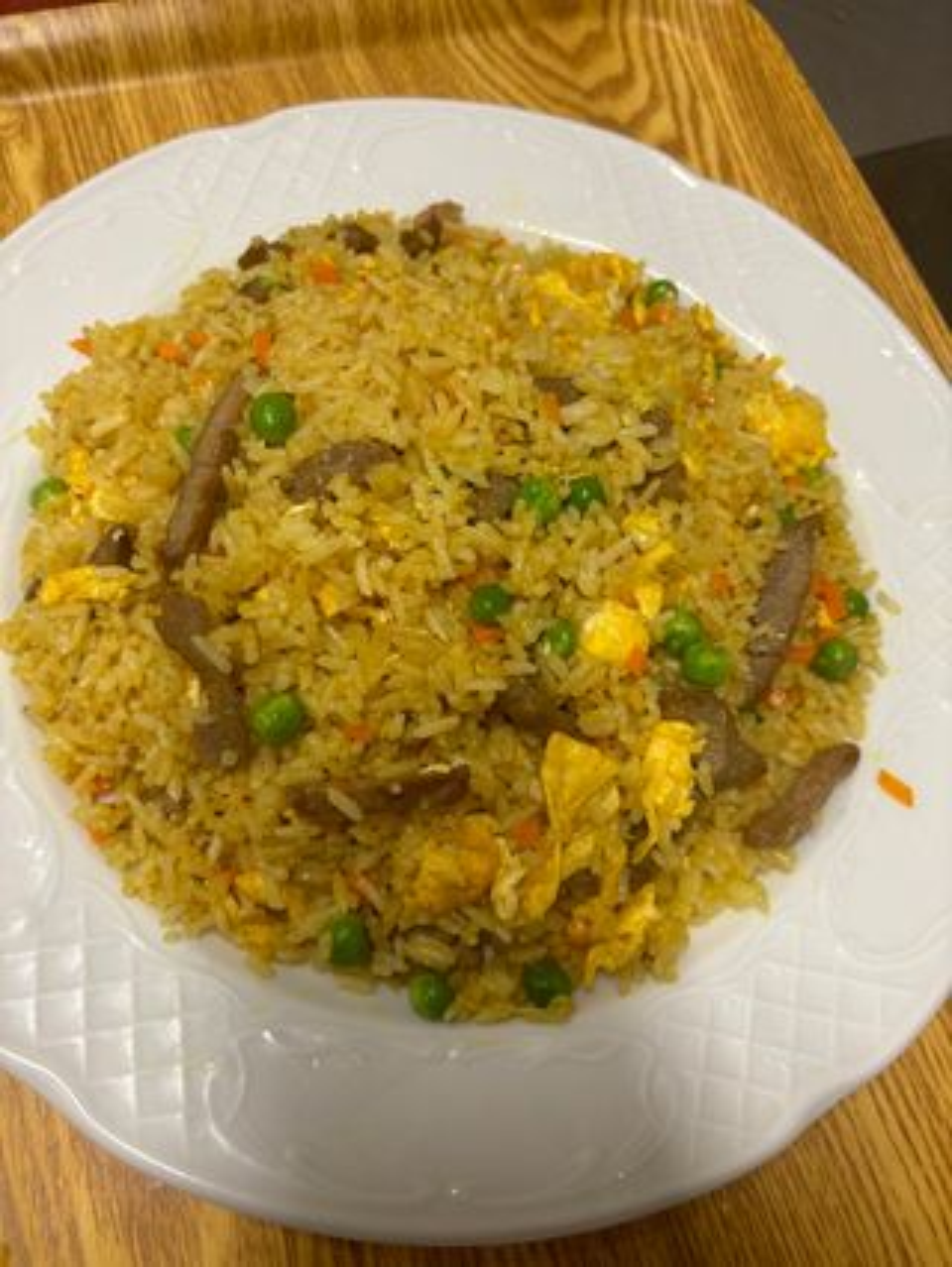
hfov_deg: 53.1
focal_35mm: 26
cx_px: 476
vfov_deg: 67.3
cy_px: 634
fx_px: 952
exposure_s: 1/100
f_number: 1.6
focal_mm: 5.96
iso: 125
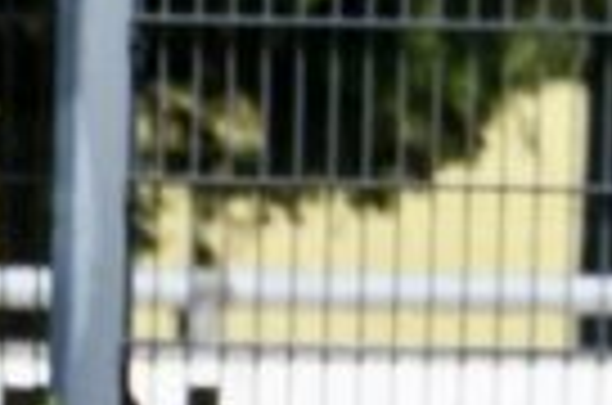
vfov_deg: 0.5
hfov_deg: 0.7
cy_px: -540
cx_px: 450
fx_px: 51186
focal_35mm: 3018
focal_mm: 400
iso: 1250
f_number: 10
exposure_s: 1/1600
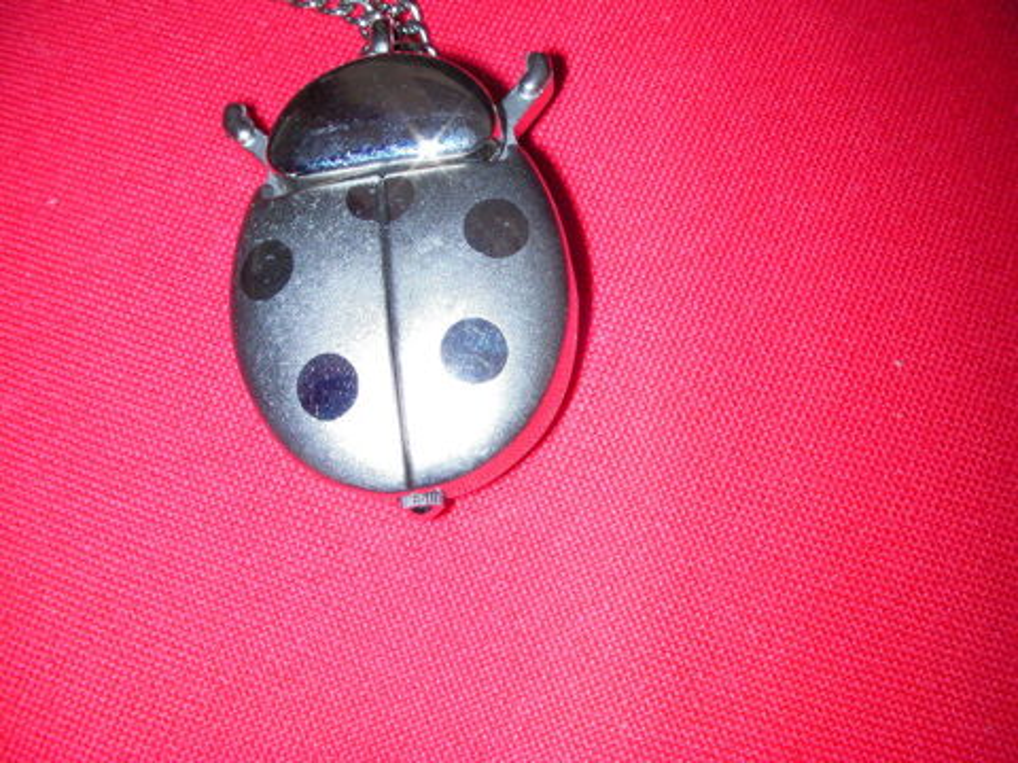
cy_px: 382
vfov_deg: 37.7
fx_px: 1118
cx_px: 509
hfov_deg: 49.0
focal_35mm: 38
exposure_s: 1/30
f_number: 5.6
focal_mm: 6.3
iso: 200
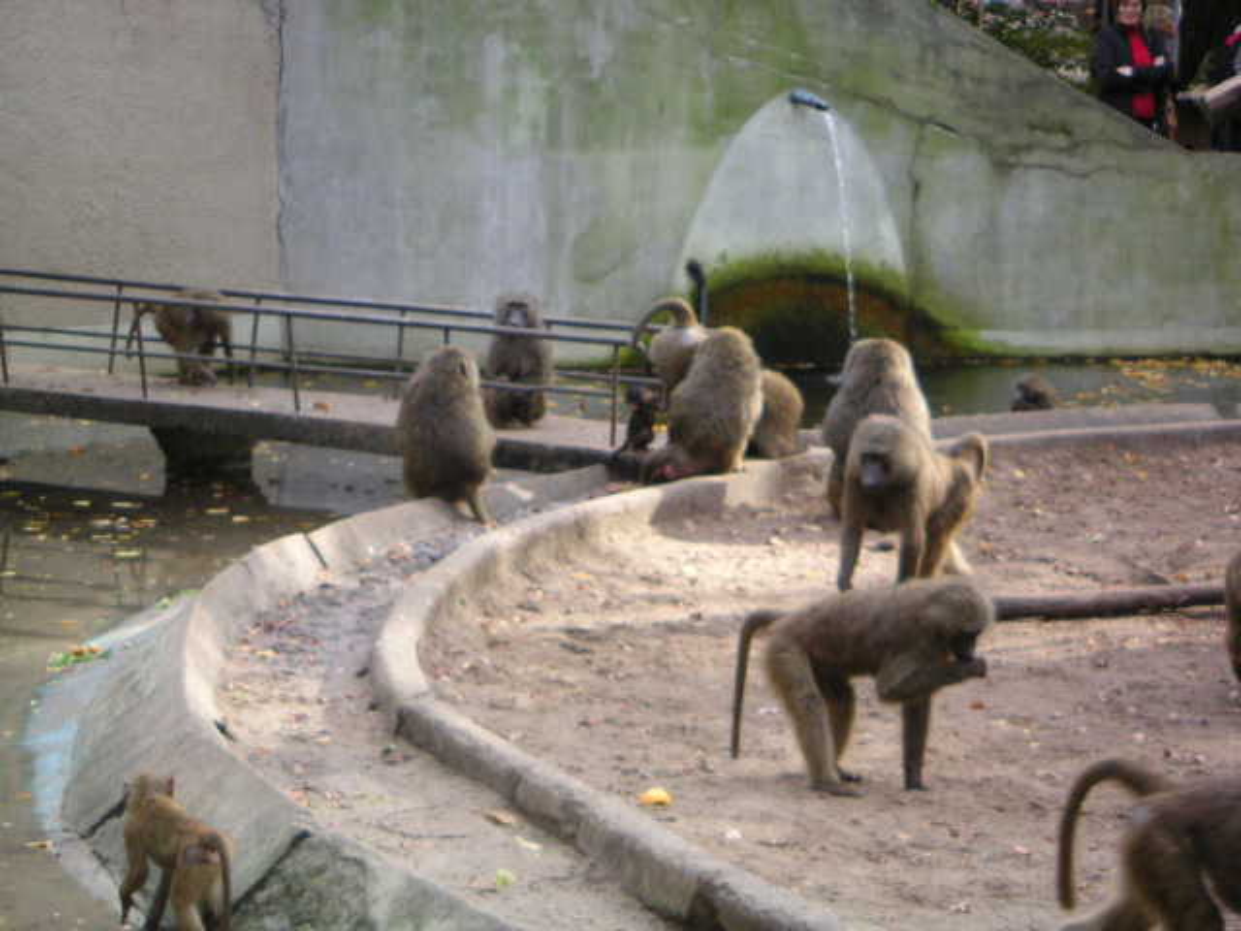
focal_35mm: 111
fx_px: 3979
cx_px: 620
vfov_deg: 13.3
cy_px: 466
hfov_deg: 17.7
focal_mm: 14.4
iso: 125
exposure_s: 1/111
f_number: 3.7
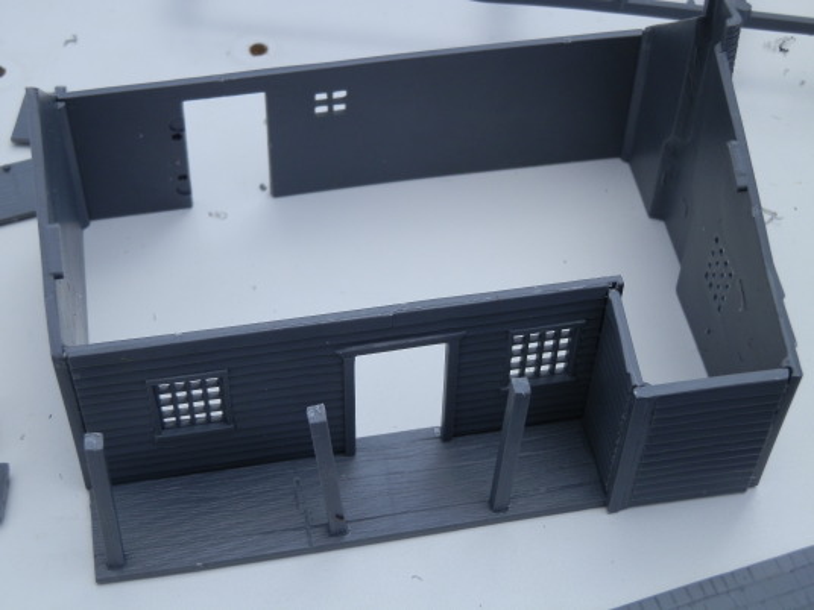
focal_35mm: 61
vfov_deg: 24.0
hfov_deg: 31.7
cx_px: 407
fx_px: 1434
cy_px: 305
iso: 64
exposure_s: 1/500
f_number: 3.7
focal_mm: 10.99
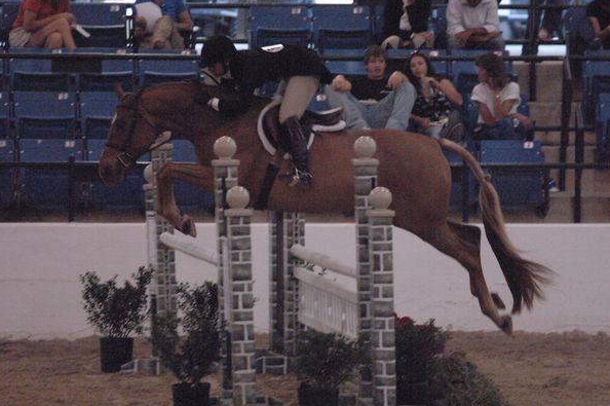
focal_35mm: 323
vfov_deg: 4.2
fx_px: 5468
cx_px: 322
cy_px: 198
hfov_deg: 6.4
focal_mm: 200
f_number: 2.8
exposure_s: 1/320
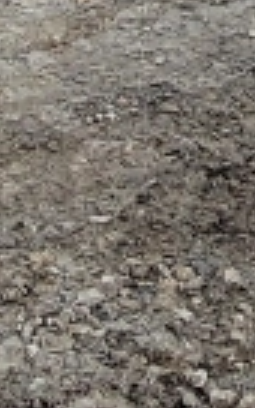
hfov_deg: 10.3
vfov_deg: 14.1
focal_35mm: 127
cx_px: 150
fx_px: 1412
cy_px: -374
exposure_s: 1/157
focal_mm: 1.74
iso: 40
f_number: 2.2
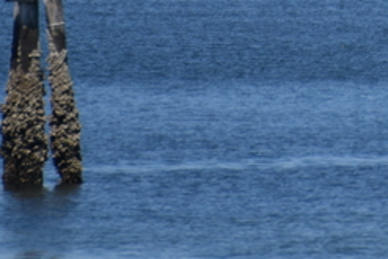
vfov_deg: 0.9
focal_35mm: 1555
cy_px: -248
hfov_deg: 1.3
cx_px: 498
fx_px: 16769
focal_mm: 300
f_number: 5.6
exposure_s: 1/640
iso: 100
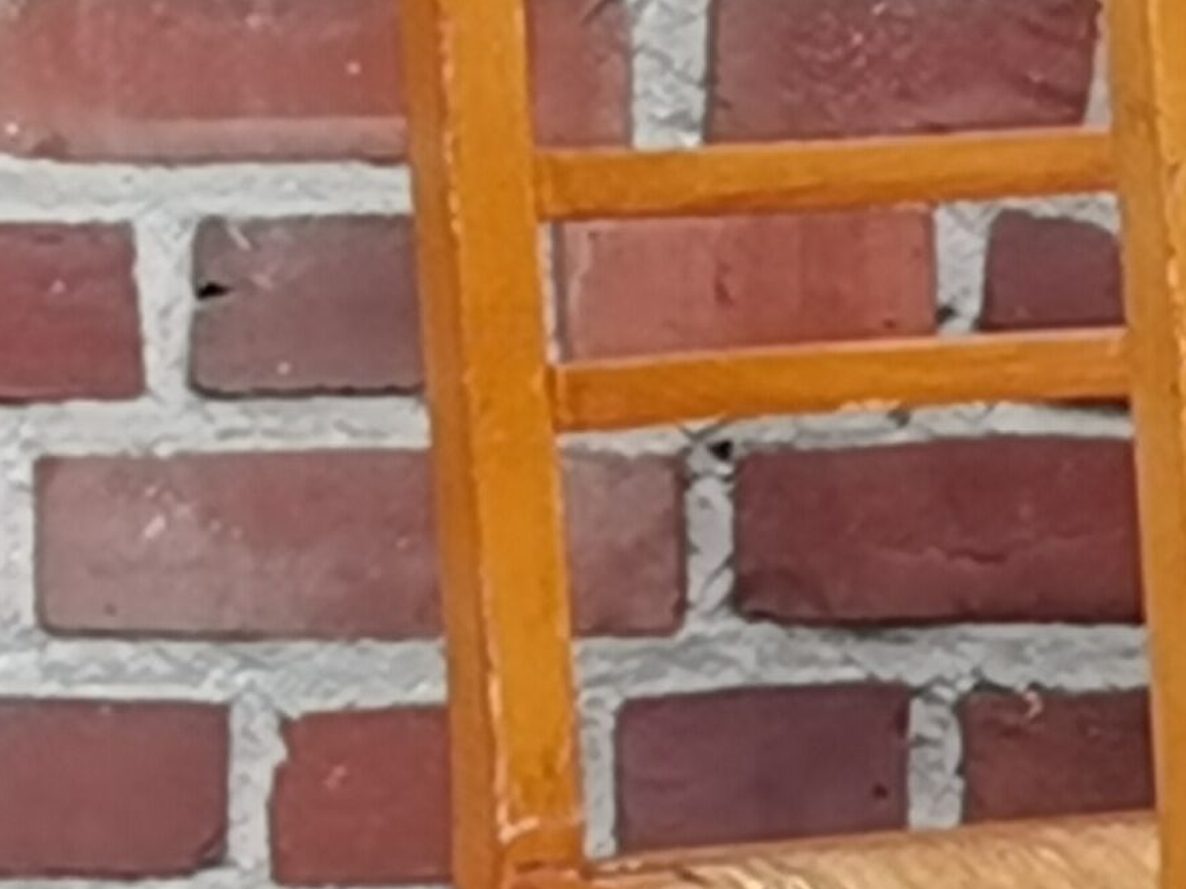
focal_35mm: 352
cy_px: 1496
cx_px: 2367
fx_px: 12060
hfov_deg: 5.5
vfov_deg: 4.2
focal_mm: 6.71
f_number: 1.9
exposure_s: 1/120
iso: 50
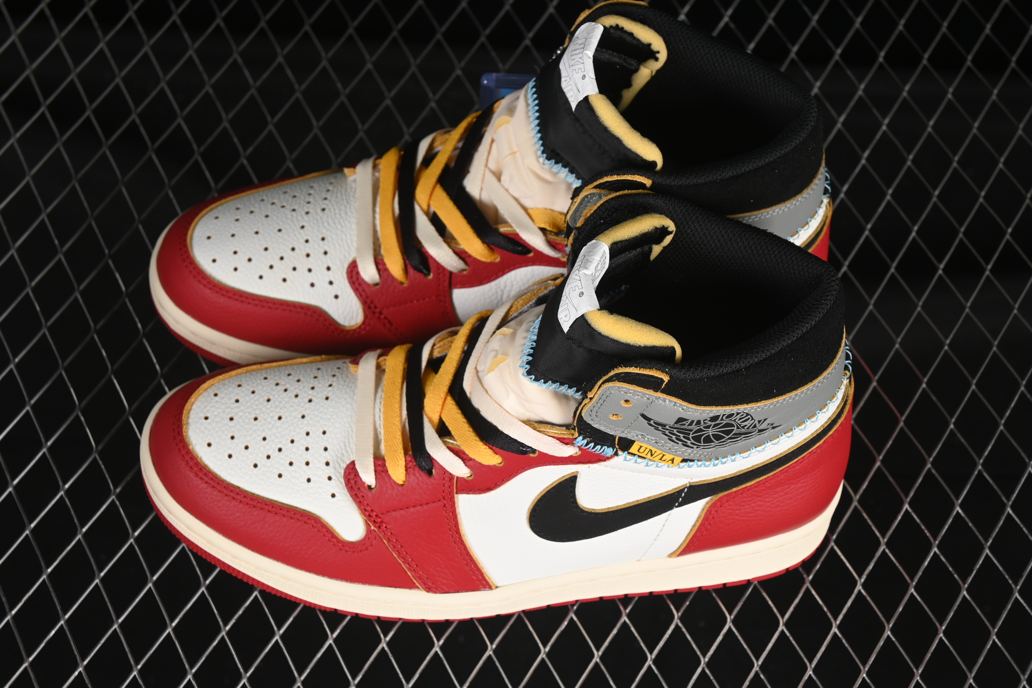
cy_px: 344
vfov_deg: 18.2
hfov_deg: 27.0
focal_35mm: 75
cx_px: 516
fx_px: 2150
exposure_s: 1/80
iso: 160
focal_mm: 50
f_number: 7.1
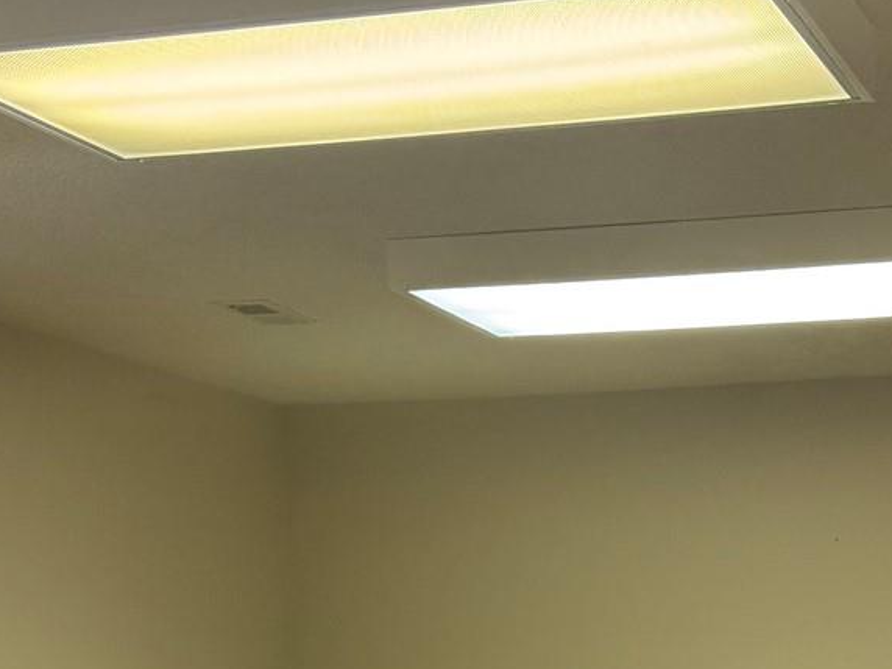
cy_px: 1065
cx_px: 616
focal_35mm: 86
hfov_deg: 22.6
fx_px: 2216
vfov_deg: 15.5
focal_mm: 6.76
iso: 250
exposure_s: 1/60
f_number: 1.78
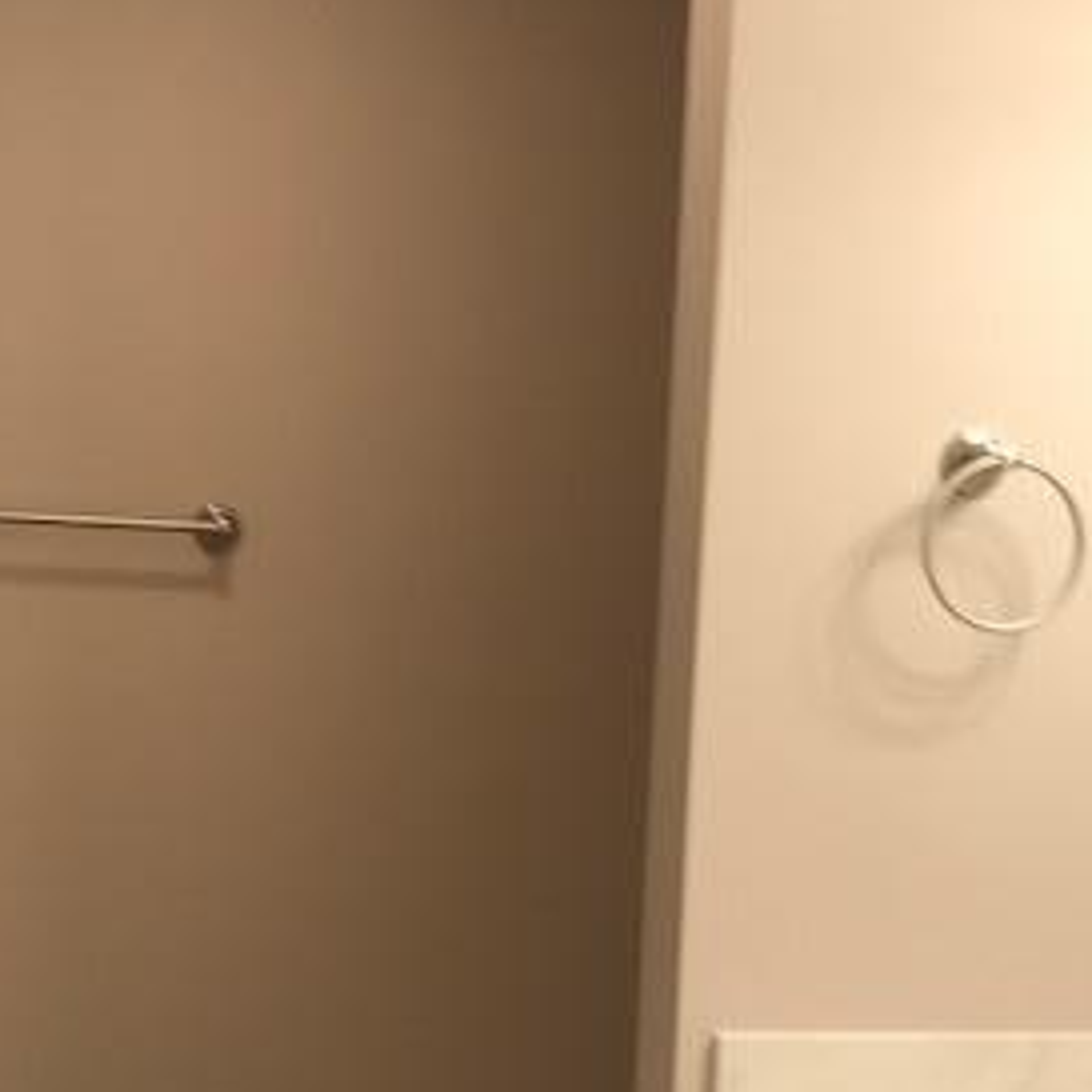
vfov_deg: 29.2
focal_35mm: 58
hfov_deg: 29.4
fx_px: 2070
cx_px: 400
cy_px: 792
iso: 32
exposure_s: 1/30
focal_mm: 3.99
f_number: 1.8
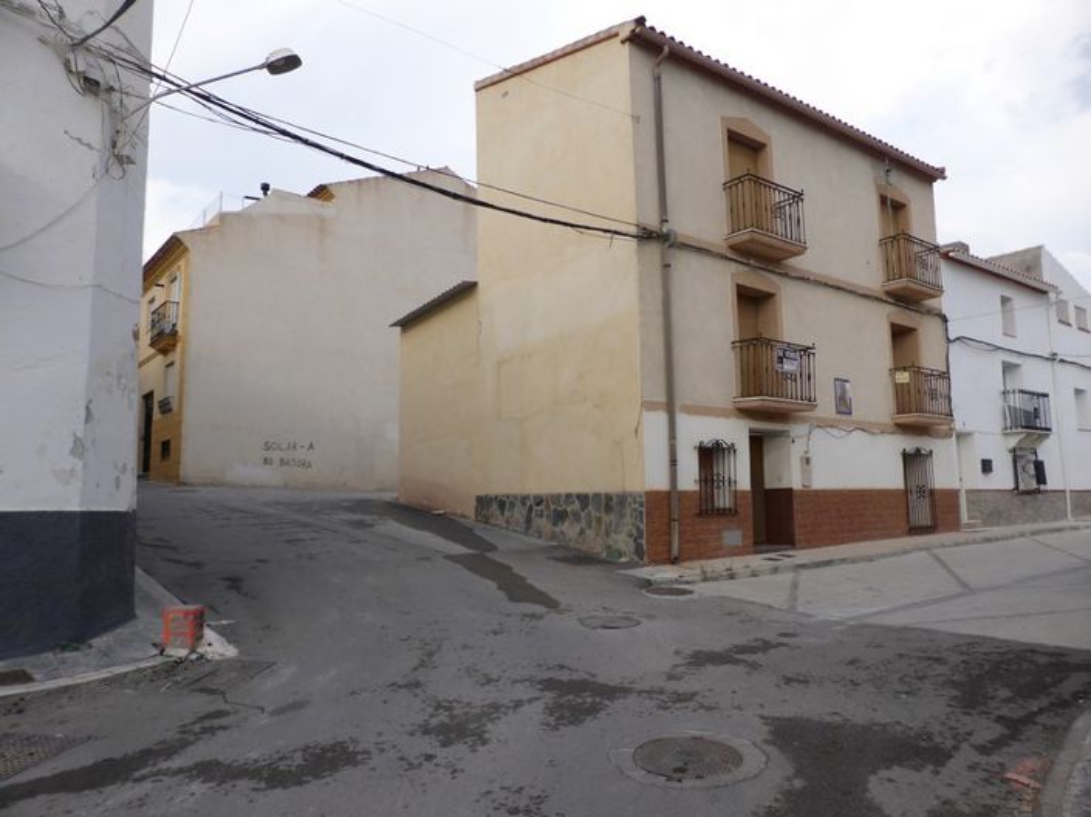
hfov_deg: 69.4
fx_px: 788
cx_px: 546
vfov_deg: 54.8
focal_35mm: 25
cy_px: 408
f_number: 3.3
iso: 100
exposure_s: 1/500
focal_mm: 4.3
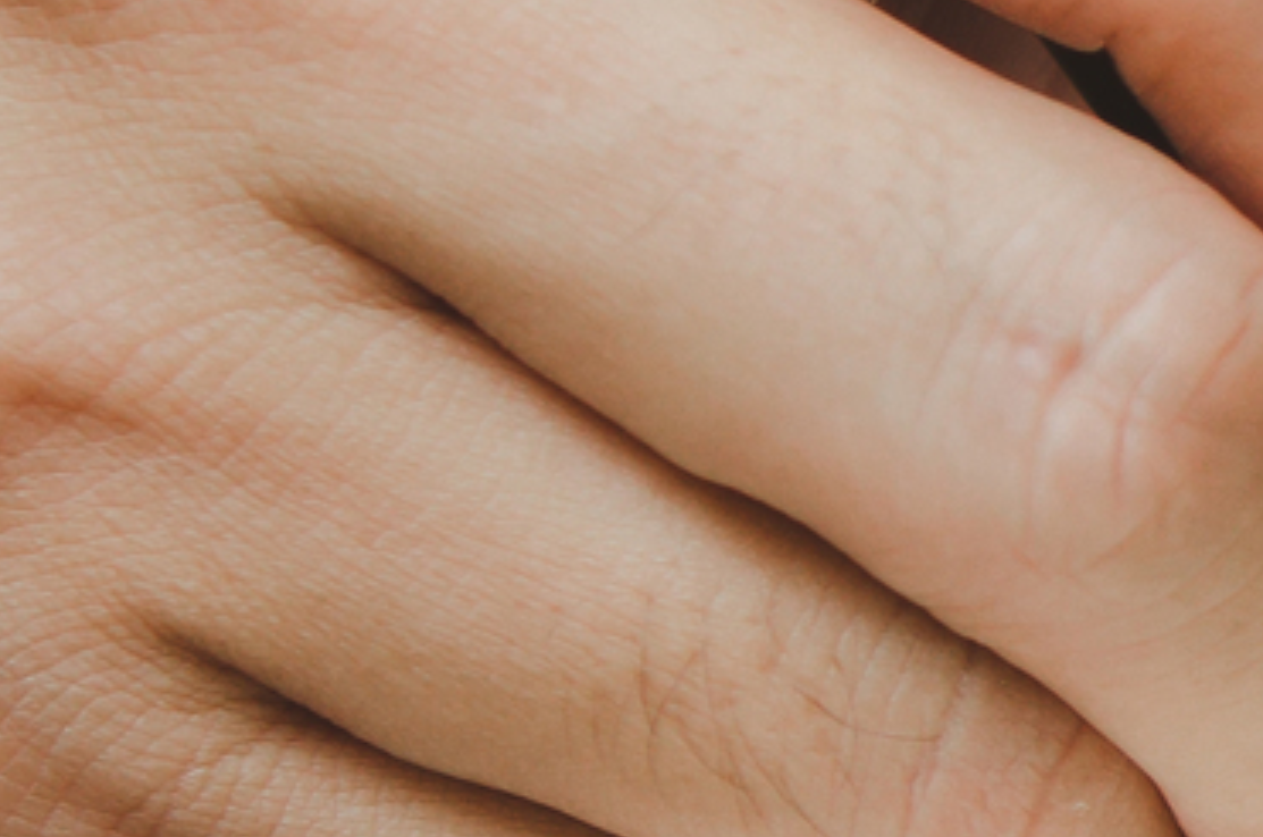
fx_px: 16320
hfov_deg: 4.4
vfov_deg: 2.9
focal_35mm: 466
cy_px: 180
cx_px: 2543
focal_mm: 60
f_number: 2.8
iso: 200
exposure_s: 1/15
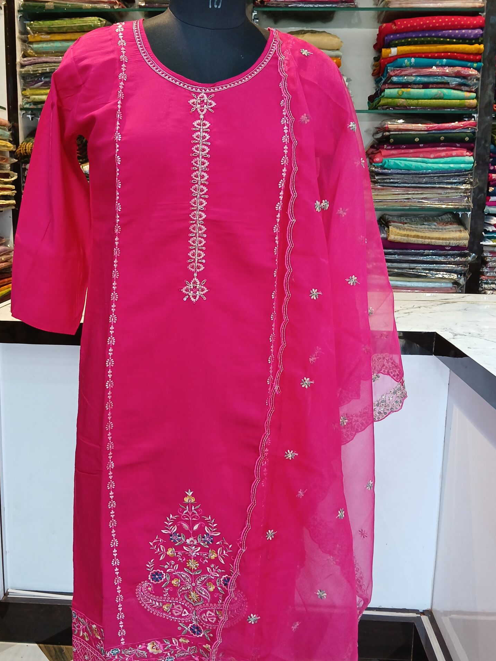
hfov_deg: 40.6
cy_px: 333
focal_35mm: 35
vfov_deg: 52.6
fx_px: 669
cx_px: 210
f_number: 1.8
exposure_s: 1/50
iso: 80
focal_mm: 3.98
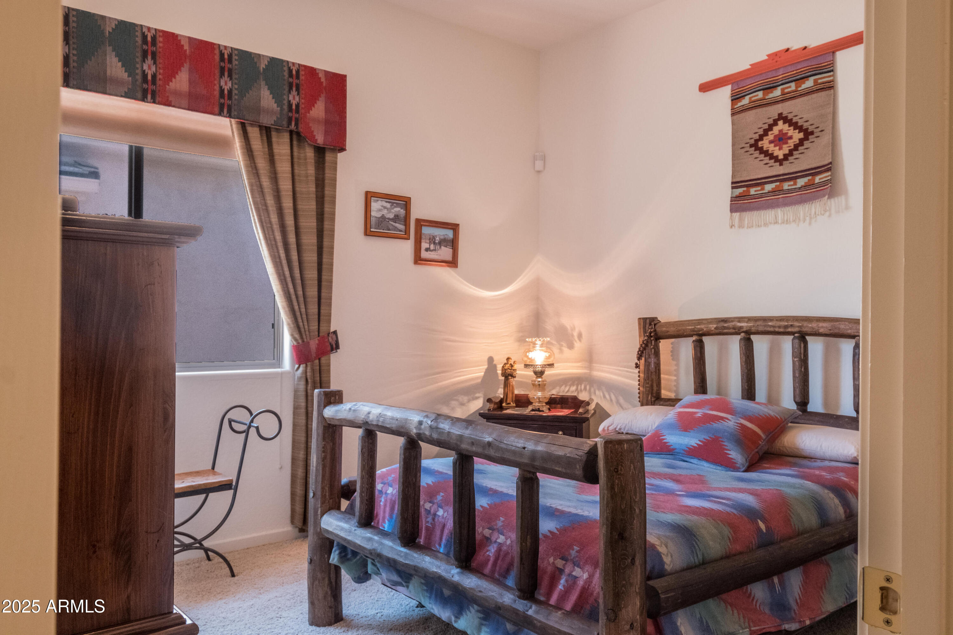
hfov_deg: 67.4
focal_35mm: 27
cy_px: 318
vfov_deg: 47.9
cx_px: 476
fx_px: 715
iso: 5000
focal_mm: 18.2
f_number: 9
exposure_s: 1/15
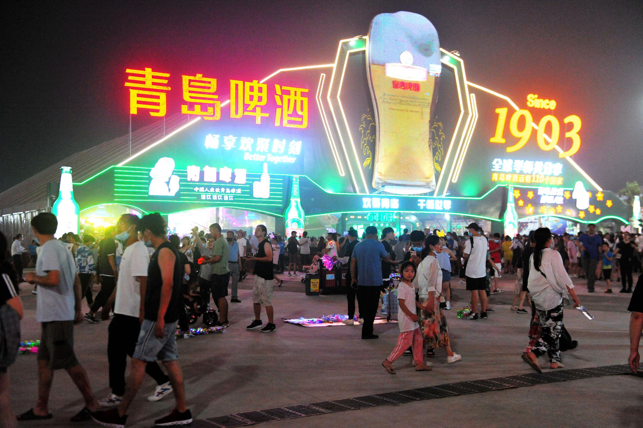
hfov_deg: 44.5
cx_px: 322
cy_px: 214
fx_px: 785
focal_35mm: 44
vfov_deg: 30.5
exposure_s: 1/400
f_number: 3.5
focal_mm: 44
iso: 6400
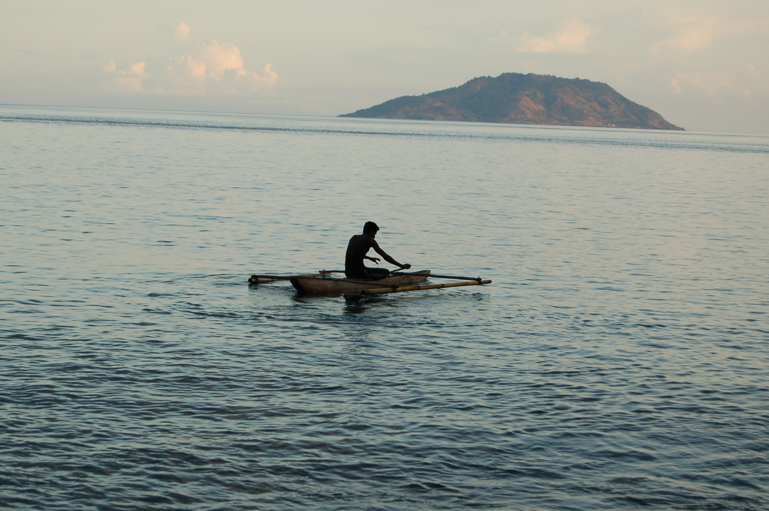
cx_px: 368
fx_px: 2083
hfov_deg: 20.9
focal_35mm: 98
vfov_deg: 14.0
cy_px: 268
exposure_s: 1/160
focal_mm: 55
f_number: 6.3
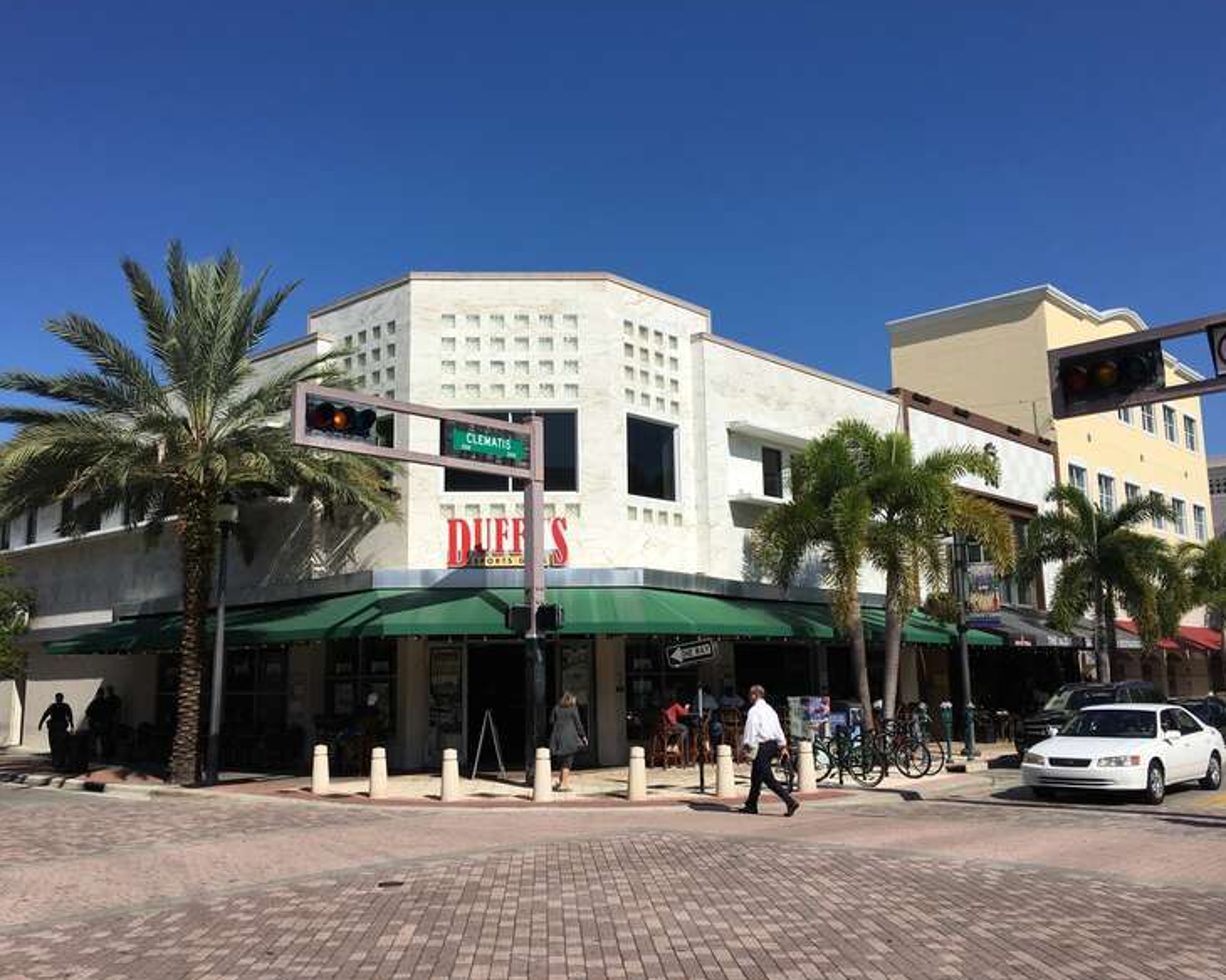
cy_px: 487
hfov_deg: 57.2
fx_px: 1125
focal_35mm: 31
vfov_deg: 47.1
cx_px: 589
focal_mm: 4.15
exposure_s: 1/3497
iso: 25
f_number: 2.2
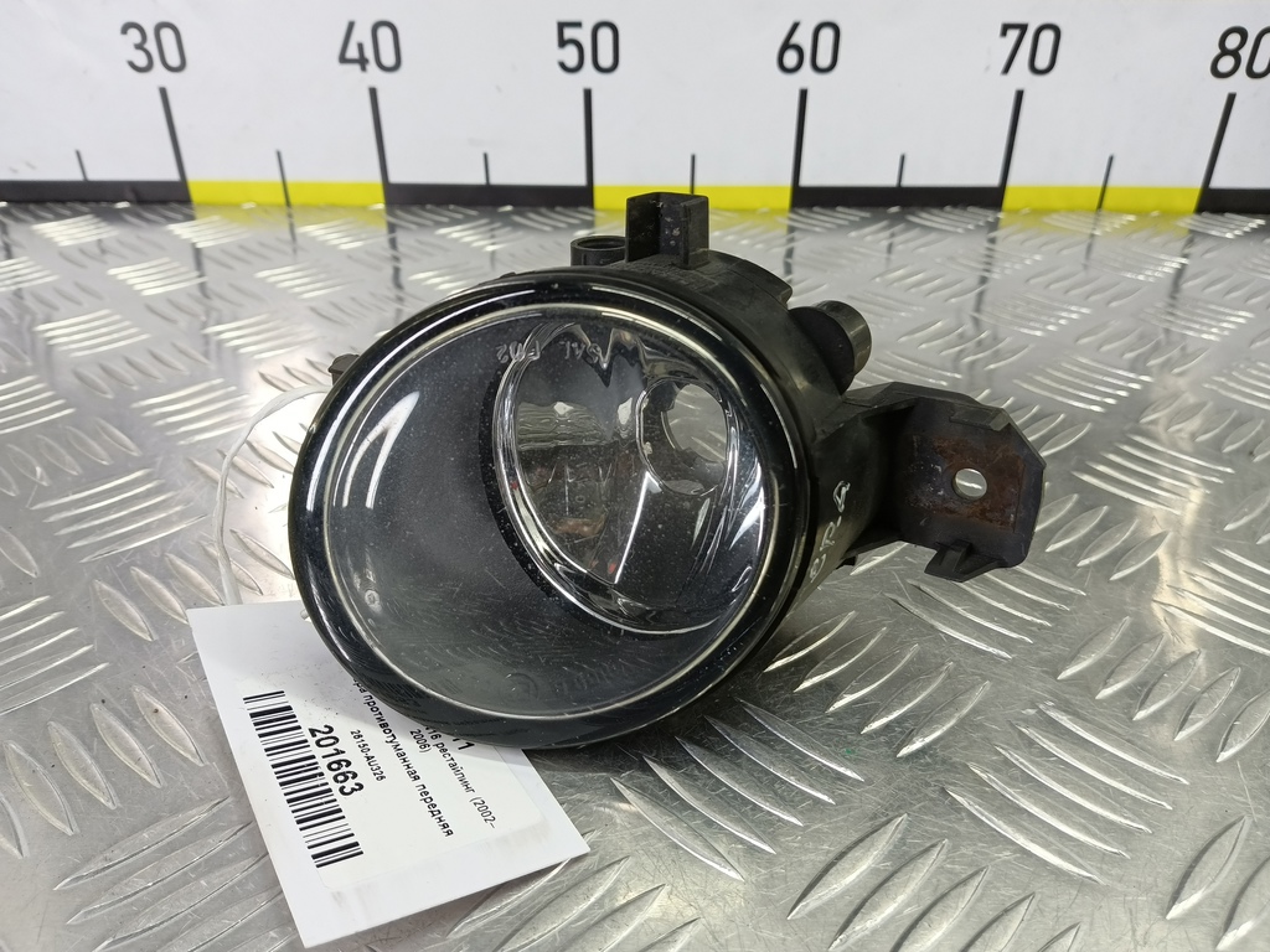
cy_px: 476
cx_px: 635
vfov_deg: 58.9
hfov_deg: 73.9
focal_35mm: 23
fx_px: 844
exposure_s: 1/50
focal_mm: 4.11
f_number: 1.6
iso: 144
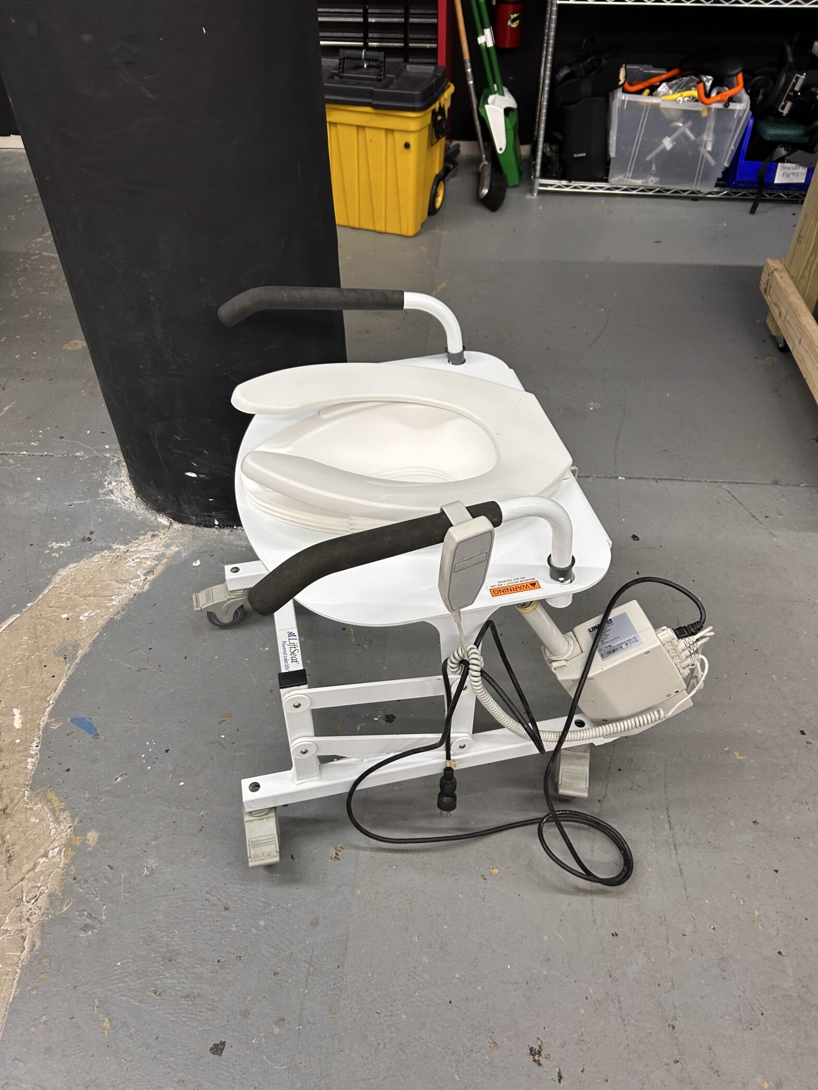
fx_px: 819
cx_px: 409
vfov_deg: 67.3
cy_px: 545
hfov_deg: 53.1
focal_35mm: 26
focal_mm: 5.7
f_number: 1.5
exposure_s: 1/60
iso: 100
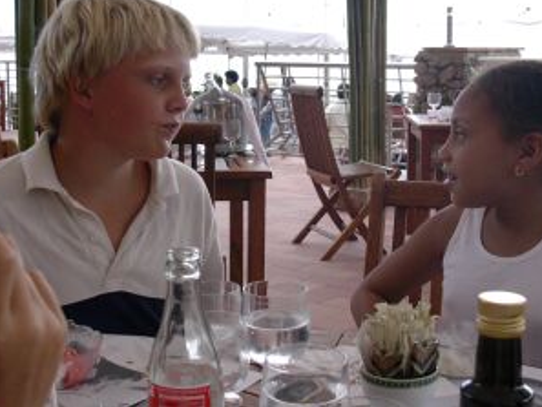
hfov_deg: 34.3
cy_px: 155
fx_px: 877
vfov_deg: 26.0
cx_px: 285
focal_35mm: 56
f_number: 2.9
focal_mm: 6.7
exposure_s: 1/209
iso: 70
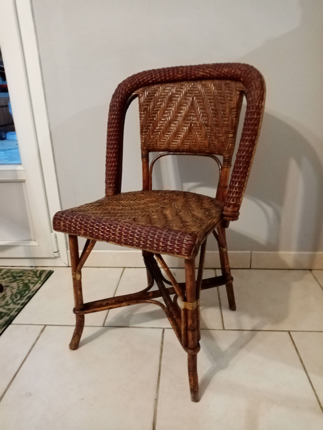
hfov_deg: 53.1
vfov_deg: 67.3
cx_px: 162
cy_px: 215
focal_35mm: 26
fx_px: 323
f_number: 1.8
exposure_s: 1/20
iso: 1171
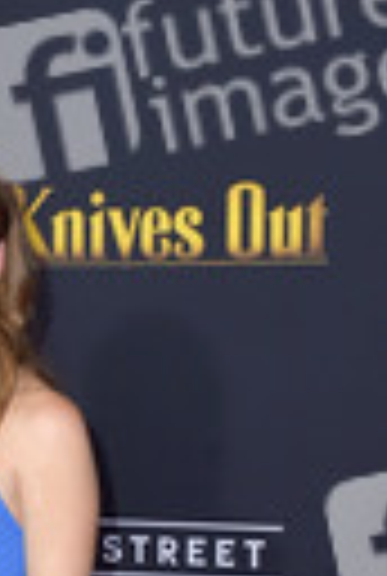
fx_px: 2197
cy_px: 752
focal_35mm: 137
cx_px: -209
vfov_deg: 14.3
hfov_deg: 9.7
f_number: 7.1
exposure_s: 1/250
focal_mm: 44
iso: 500
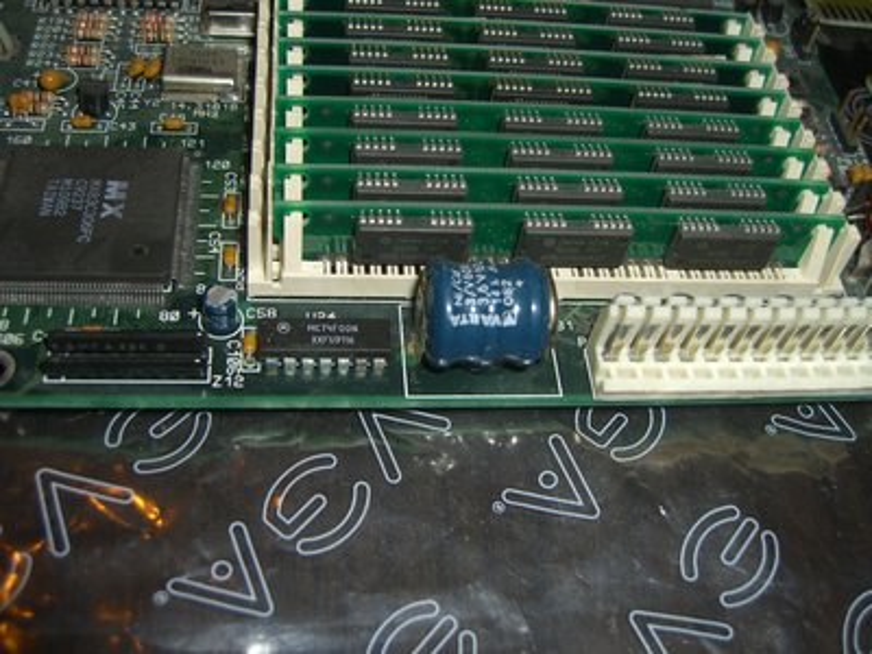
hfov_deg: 49.0
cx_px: 436
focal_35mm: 38
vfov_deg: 37.7
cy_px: 327
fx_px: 957
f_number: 2.8
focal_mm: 7.9
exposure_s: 1/60
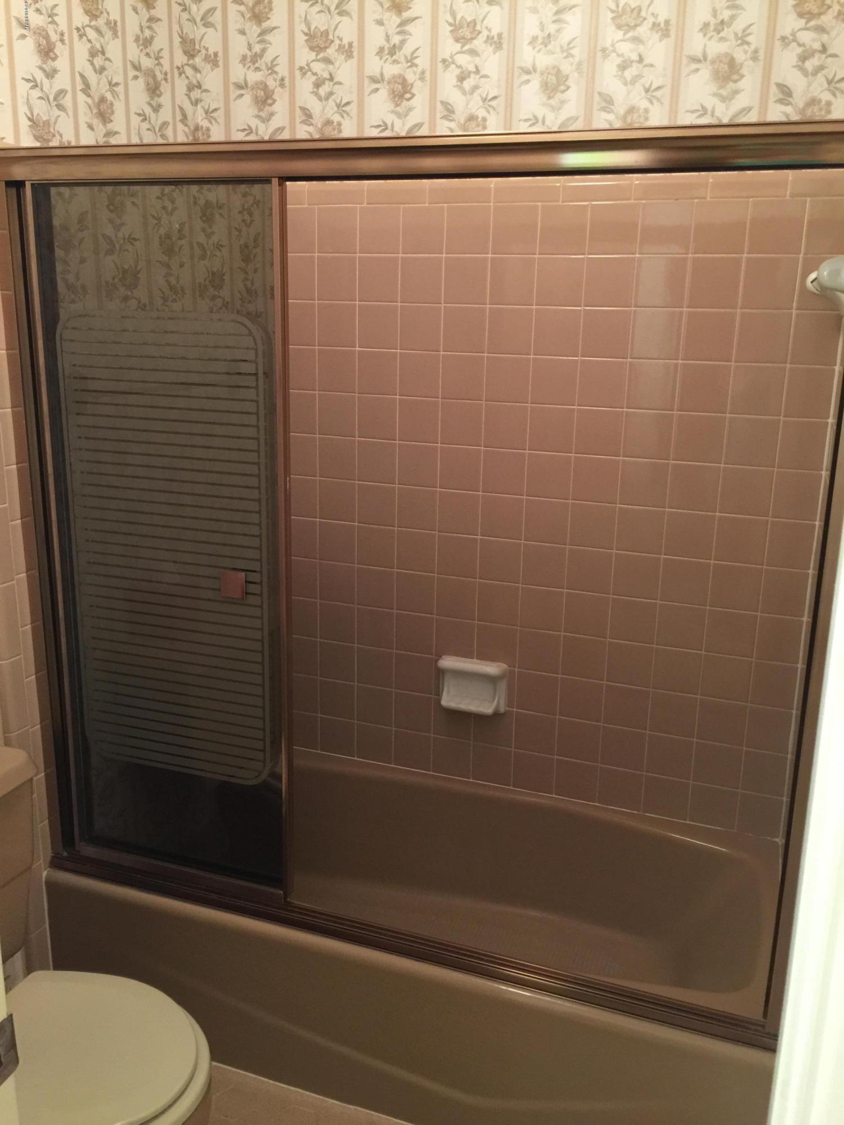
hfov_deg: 48.2
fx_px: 943
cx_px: 422
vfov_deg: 61.7
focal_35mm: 29
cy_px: 562
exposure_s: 1/15
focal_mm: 4.15
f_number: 2.2
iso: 100
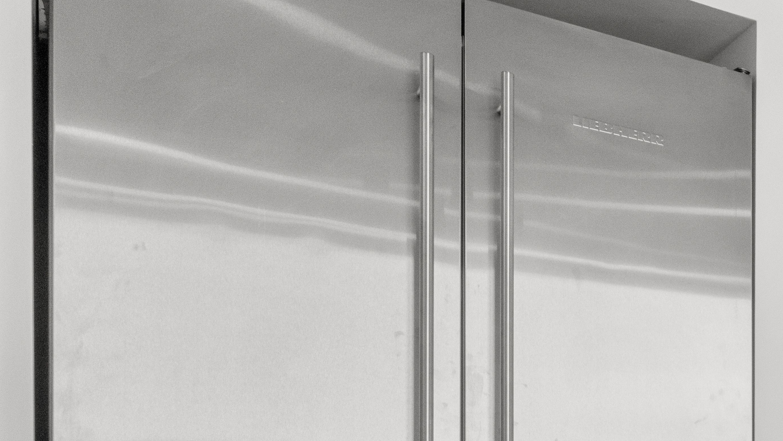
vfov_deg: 20.4
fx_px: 1129
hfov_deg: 25.0
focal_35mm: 54
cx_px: 1271
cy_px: 553
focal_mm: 15.1
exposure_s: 1/15
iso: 1600
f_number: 11
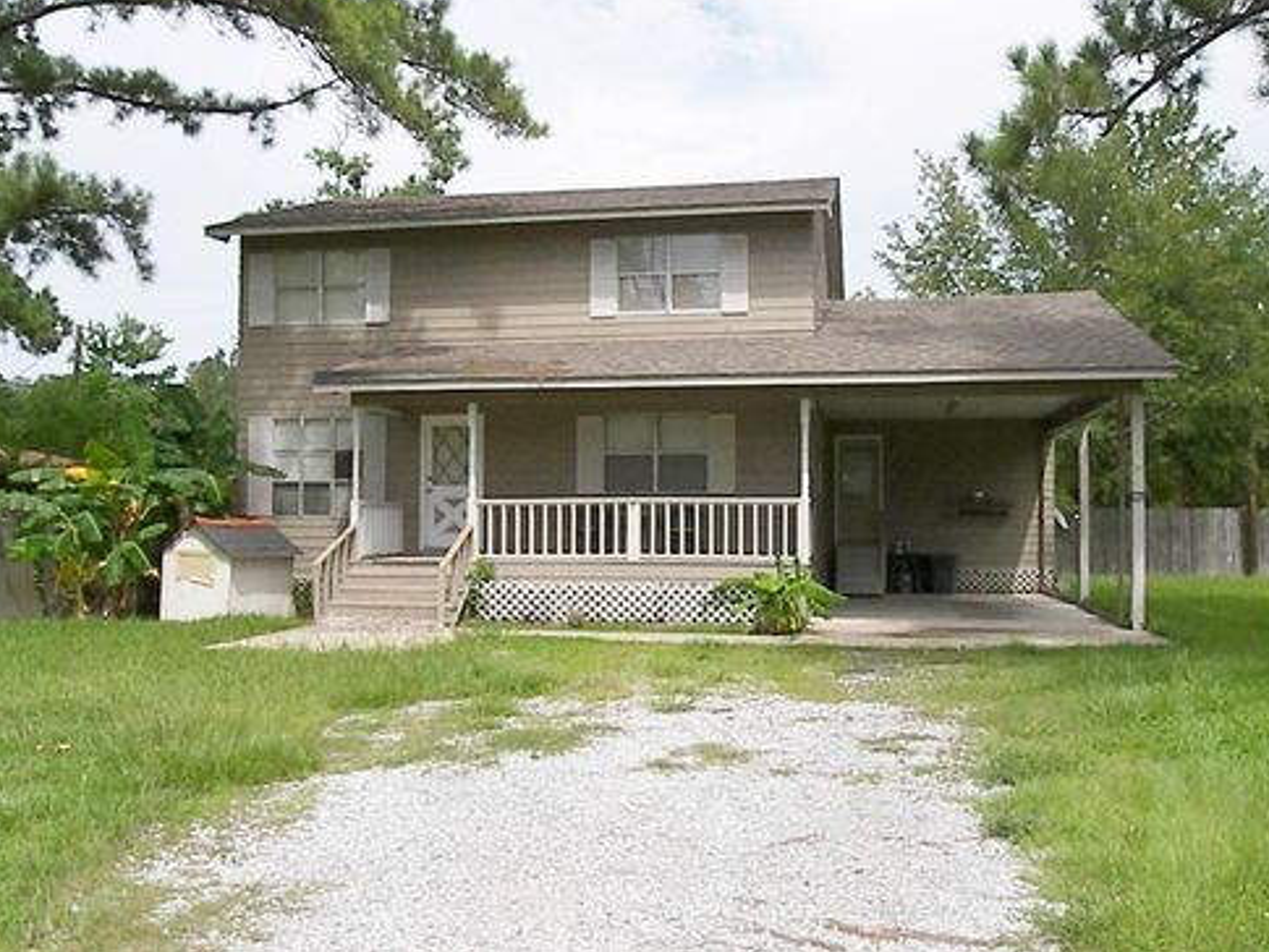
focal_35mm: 33
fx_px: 1210
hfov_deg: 55.3
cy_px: 472
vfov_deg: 43.0
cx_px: 646
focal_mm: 6.8
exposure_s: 1/3200
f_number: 5.6
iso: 400
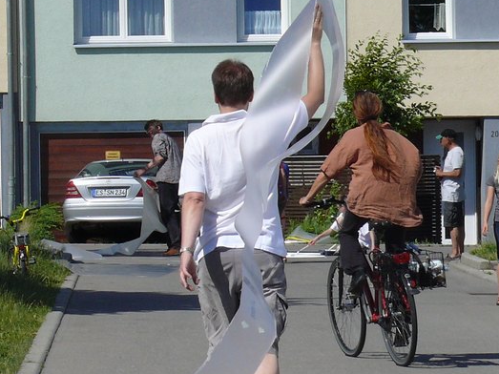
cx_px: 349
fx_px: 3416
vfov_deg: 6.3
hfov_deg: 8.3
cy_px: 221
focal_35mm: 237
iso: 100
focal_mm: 18.4
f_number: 8
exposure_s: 1/400
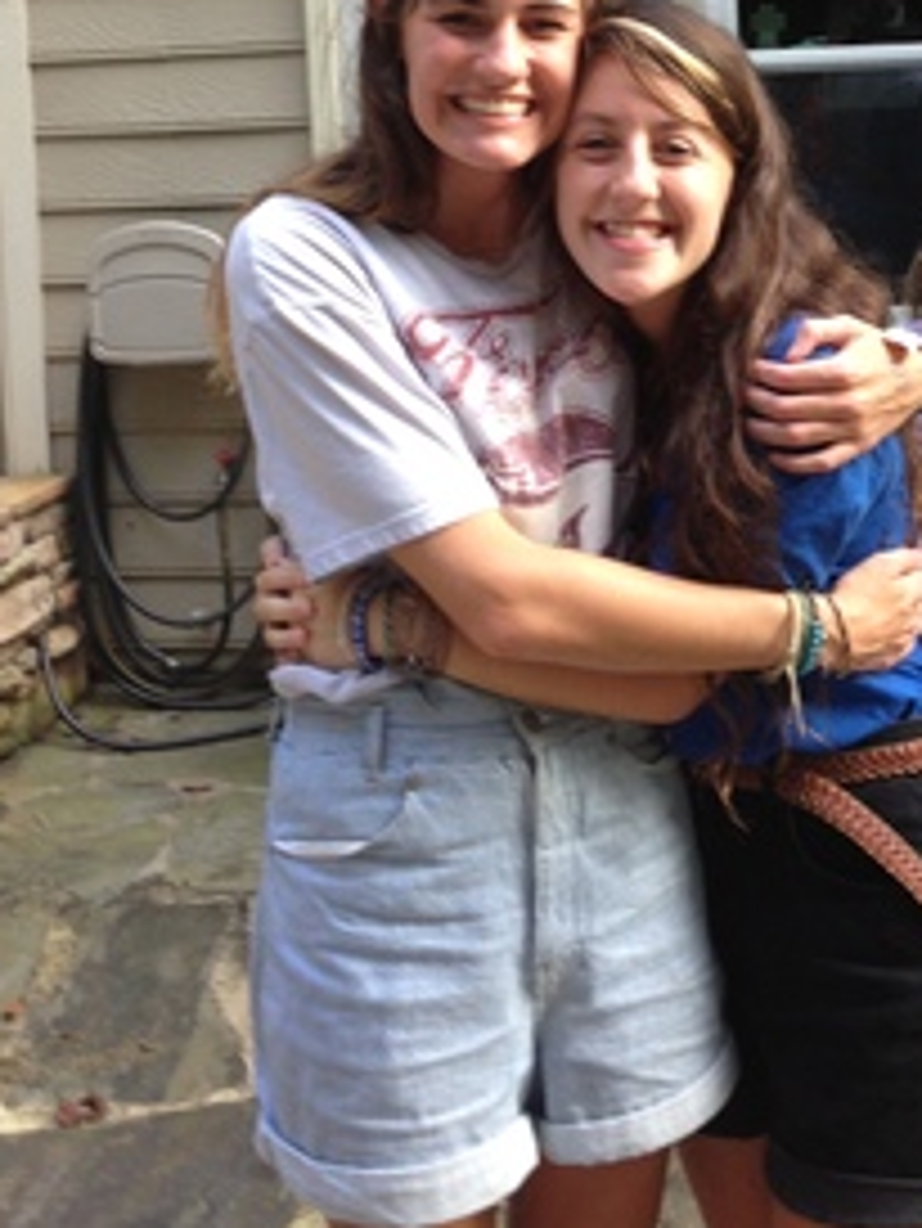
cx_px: 571
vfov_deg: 31.9
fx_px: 2058
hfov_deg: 25.2
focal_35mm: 58
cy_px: 166
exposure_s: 1/30
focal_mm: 4.13
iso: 64
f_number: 2.4
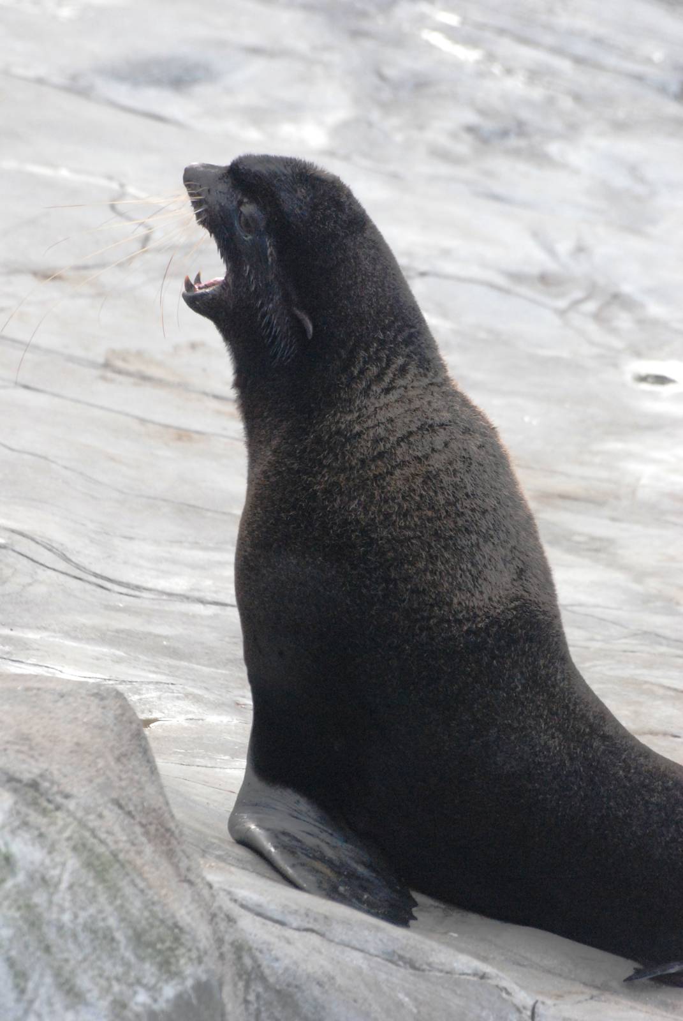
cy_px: 510
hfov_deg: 3.4
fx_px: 11492
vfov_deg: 5.1
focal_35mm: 405
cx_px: 342
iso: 1600
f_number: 5.6
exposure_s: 1/320
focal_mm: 270
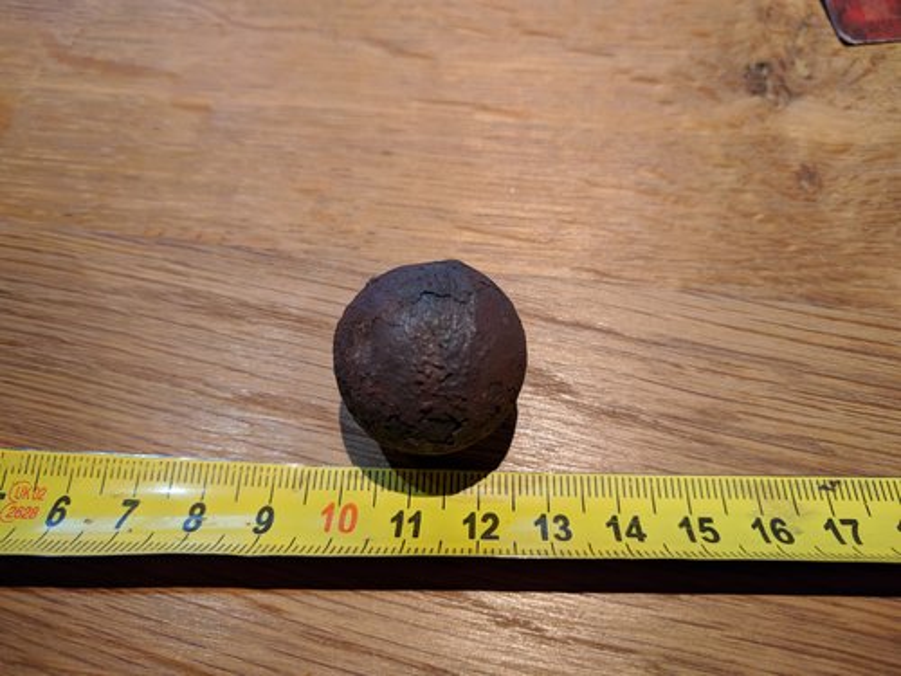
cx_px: 450
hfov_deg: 67.3
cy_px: 338
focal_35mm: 26
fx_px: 677
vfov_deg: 53.1
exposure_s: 1/81.3
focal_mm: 4.67
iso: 395
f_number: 2
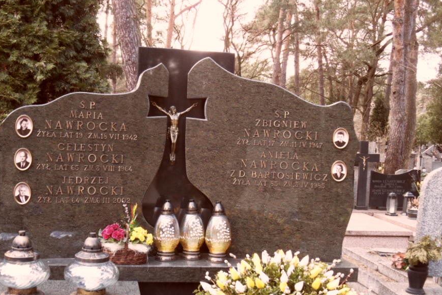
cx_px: 208
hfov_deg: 40.3
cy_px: 192
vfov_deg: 27.4
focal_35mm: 49
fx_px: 602
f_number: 3.6
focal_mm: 6.5
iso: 100
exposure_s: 1/45
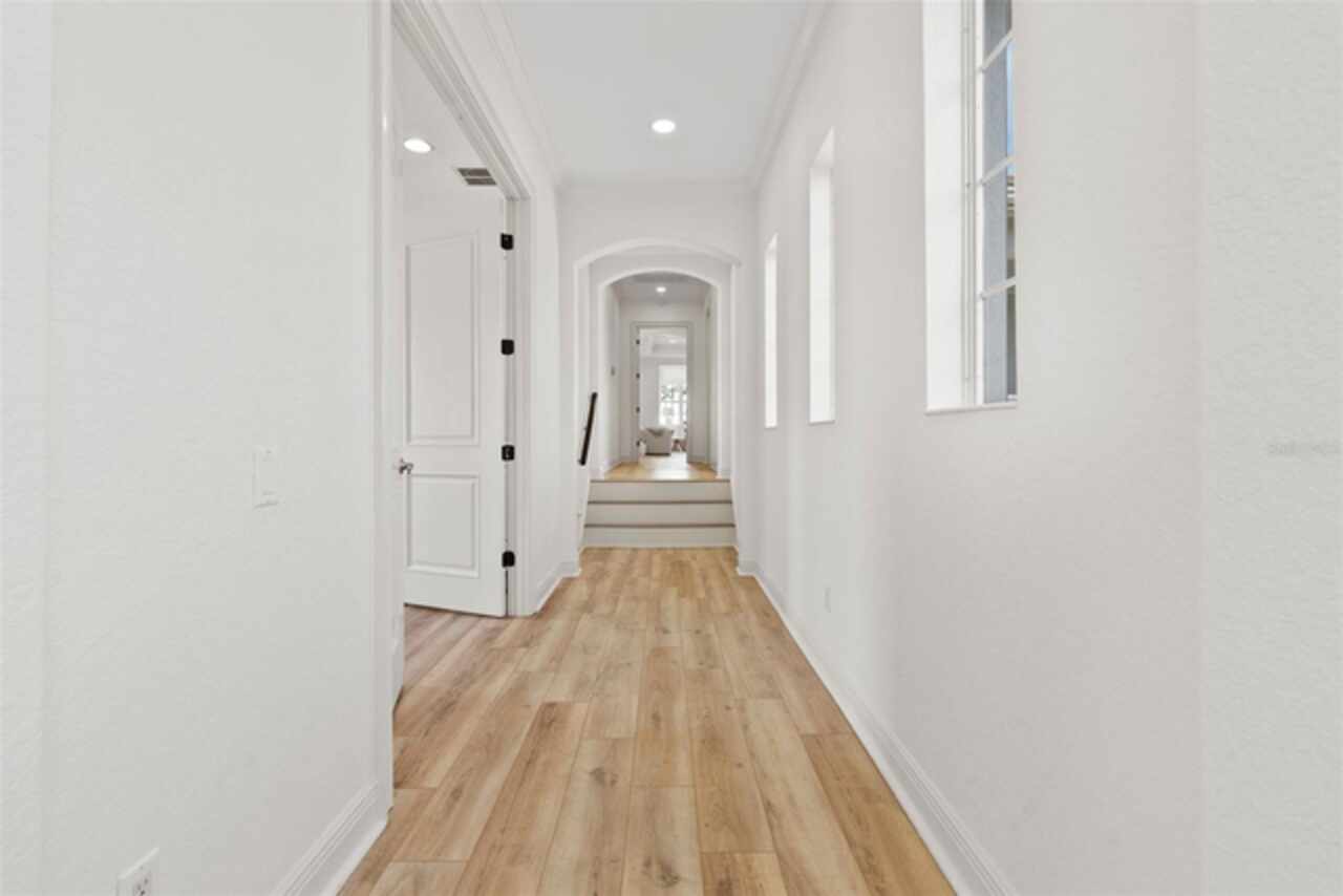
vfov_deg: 73.8
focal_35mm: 16
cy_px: 448
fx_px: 597
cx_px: 672
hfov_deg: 96.7
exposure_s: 1/6
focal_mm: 16
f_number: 9
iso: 250
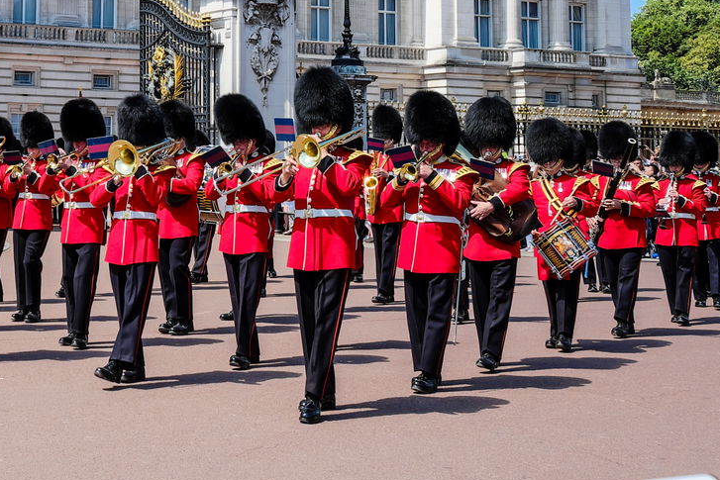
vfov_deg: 17.2
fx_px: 1540
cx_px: -42
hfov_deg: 24.8
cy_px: -32
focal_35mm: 77
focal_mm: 23.3
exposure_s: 1/350
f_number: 8
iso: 400
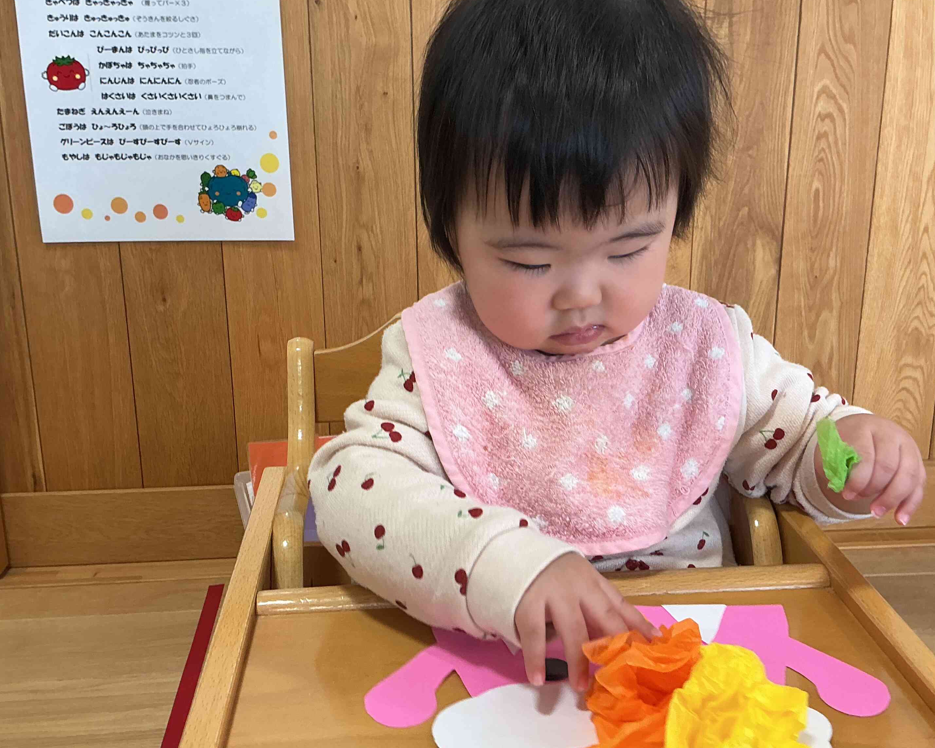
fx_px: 1107
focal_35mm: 40
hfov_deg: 45.7
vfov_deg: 37.3
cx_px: 524
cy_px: 407
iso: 40
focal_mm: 3
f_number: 1.8
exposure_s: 1/60
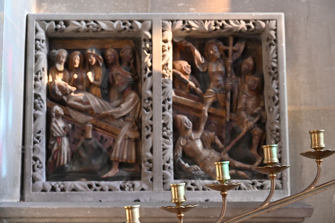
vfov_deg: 21.9
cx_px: 168
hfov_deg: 32.4
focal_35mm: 62
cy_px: 112
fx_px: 577
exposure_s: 1/60
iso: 3200
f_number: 6
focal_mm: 62
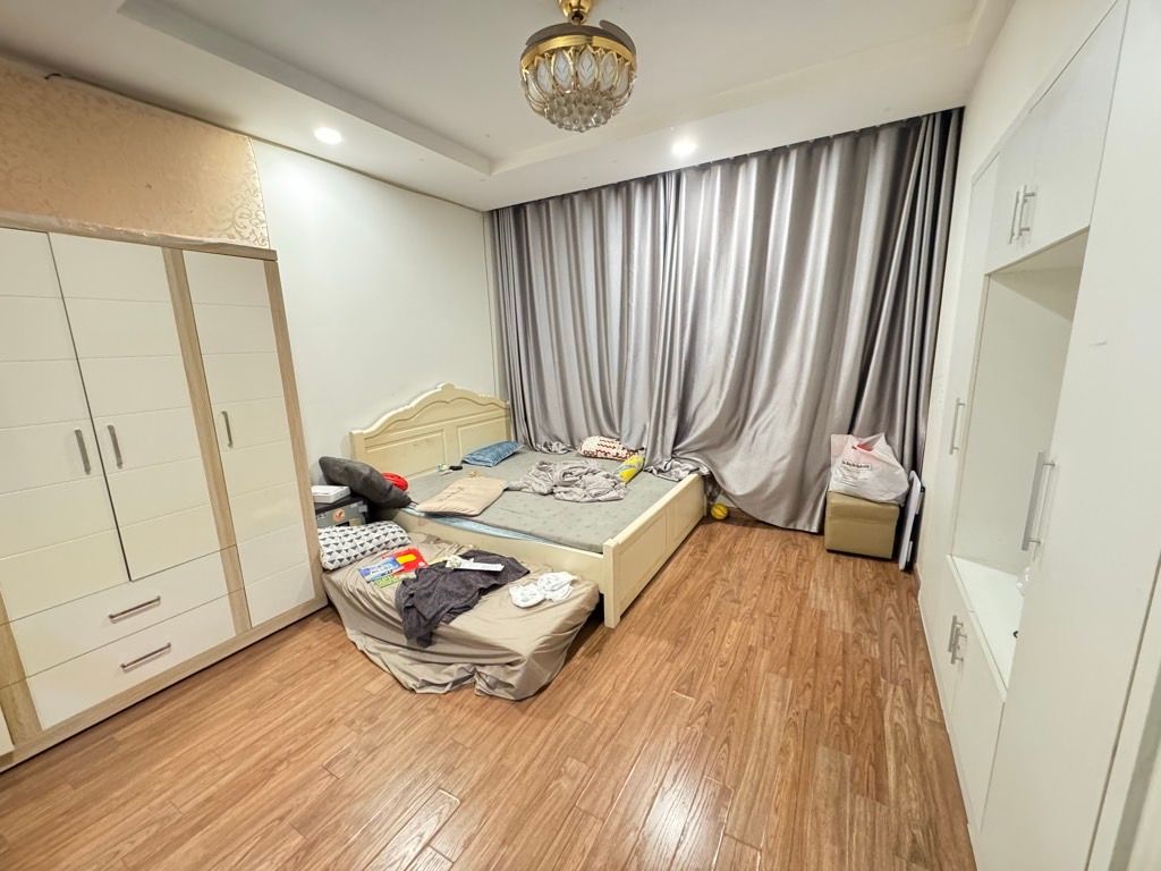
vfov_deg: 85.7
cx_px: 580
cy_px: 436
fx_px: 470
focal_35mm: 14
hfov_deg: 102.1
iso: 1250
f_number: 2.2
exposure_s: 1/50
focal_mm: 2.22
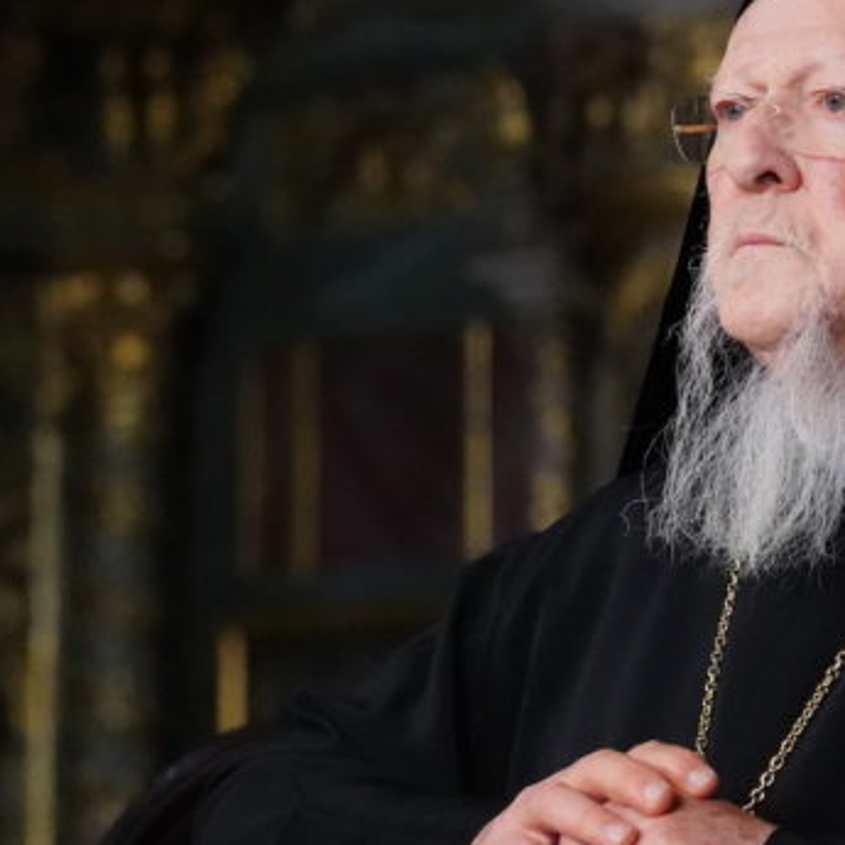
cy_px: 432
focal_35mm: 255
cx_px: 247
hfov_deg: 6.9
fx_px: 7042
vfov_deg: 6.9
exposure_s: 1/100
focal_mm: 101
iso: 16000
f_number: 4
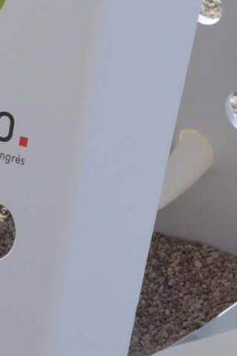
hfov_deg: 4.2
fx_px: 3258
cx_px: -71
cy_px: -287
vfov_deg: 6.1
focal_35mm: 329
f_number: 9
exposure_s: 1/320
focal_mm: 35
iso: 100
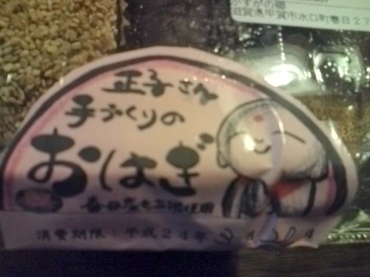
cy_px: 138
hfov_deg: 56.8
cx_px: 185
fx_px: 342
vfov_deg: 44.2
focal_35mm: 32
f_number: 2.8
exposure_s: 1/16.8
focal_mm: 3.3
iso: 160
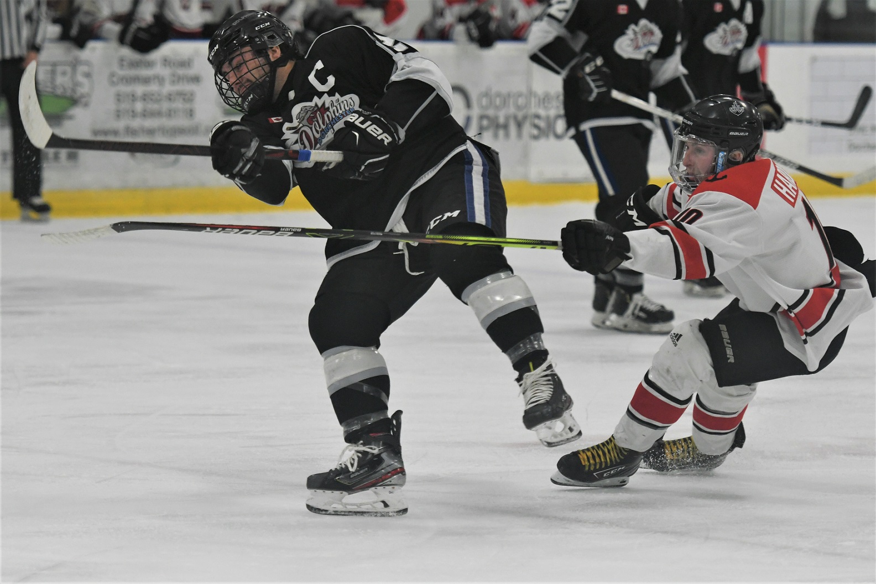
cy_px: 292
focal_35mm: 183
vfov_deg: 7.5
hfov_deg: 11.2
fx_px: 4453
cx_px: 438
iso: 1800
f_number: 2.8
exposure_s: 1/1000
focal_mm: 122
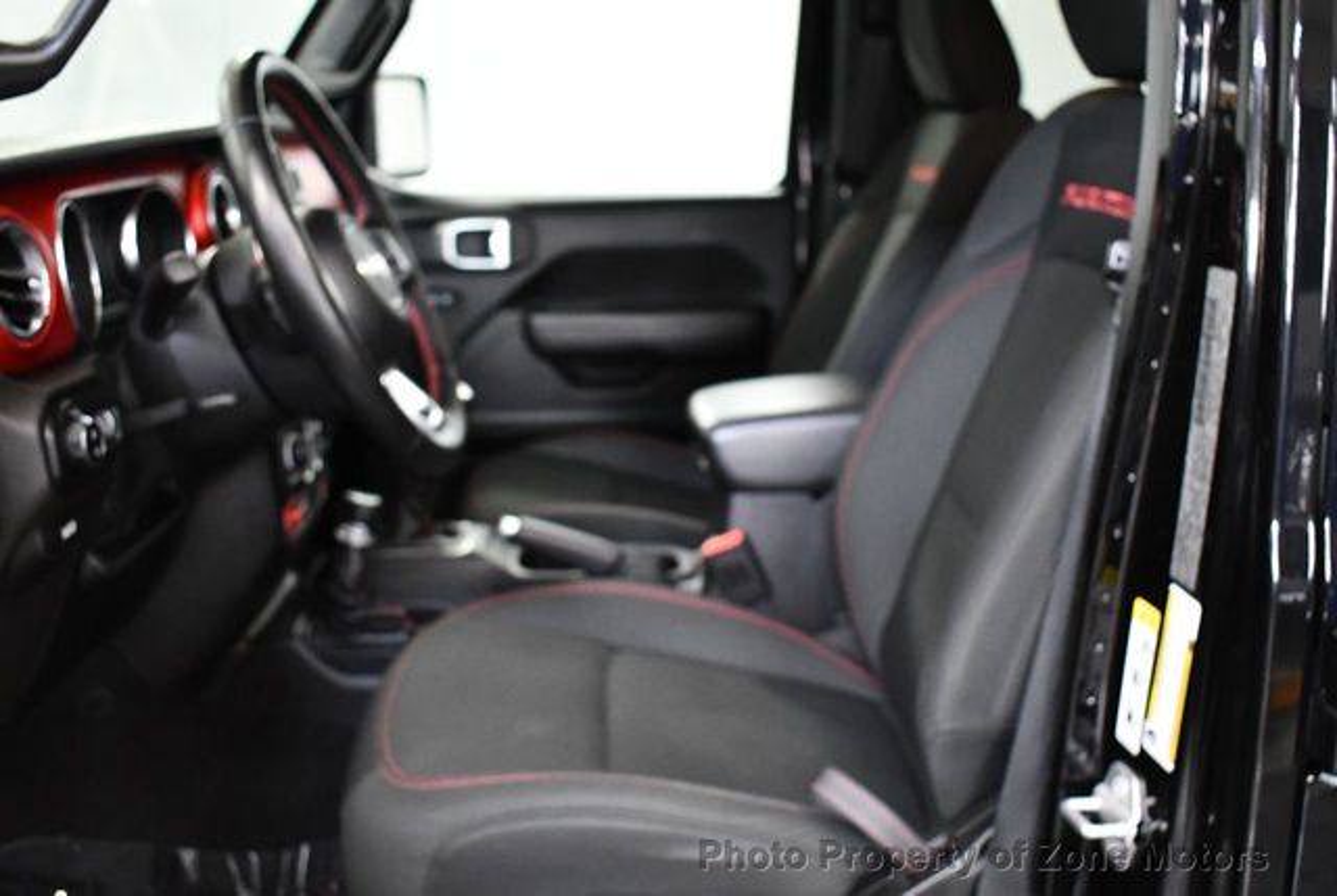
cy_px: 448
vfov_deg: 33.5
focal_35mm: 40
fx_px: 1488
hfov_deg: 48.4
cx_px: 668
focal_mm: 20
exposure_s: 1/125
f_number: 3.5
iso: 3200
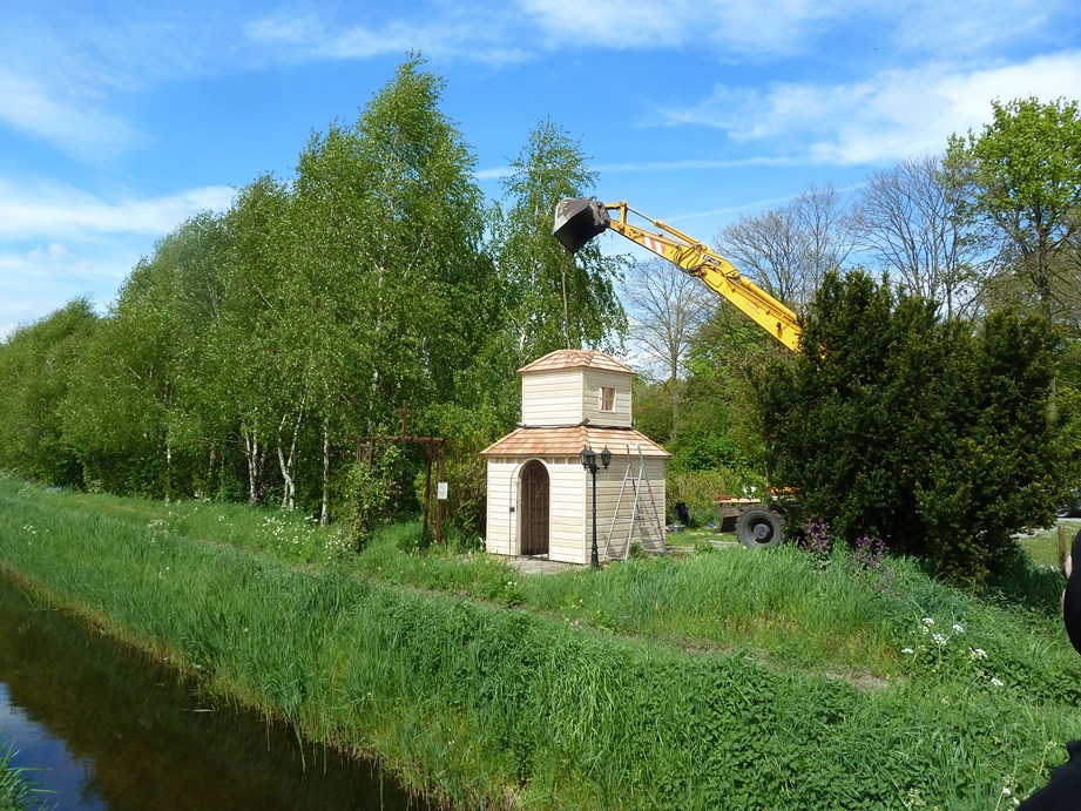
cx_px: 540
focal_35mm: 25
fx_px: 781
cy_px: 406
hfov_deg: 69.4
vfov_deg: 54.9
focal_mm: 4.1
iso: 80
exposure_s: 1/400
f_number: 4
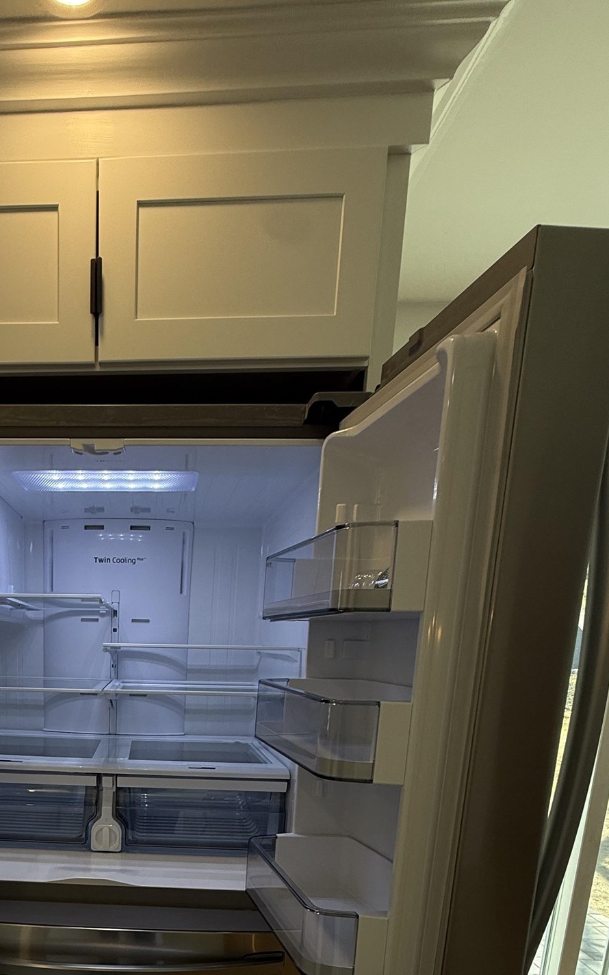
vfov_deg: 68.1
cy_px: 771
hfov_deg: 47.9
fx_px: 638
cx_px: 113
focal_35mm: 24
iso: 64
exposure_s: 1/120
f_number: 2.2
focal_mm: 2.22
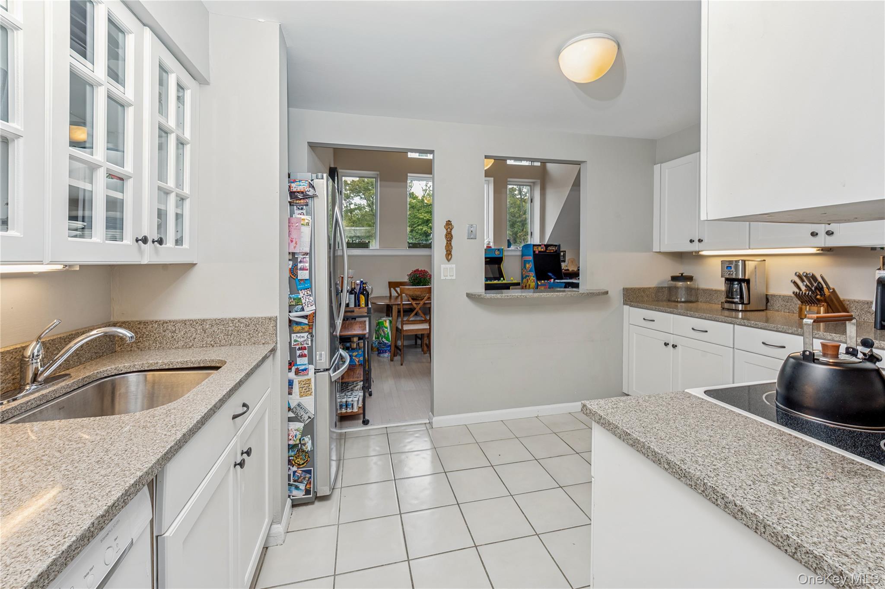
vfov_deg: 81.1
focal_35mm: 14
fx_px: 344
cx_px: 442
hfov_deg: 104.3
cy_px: 294
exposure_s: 1/8
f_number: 11
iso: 200
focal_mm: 14
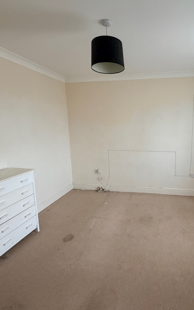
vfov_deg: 85.1
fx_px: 169
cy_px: 155
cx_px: 138
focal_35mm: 20
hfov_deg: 57.5
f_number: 2.2
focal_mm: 2.22
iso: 500
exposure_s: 1/60
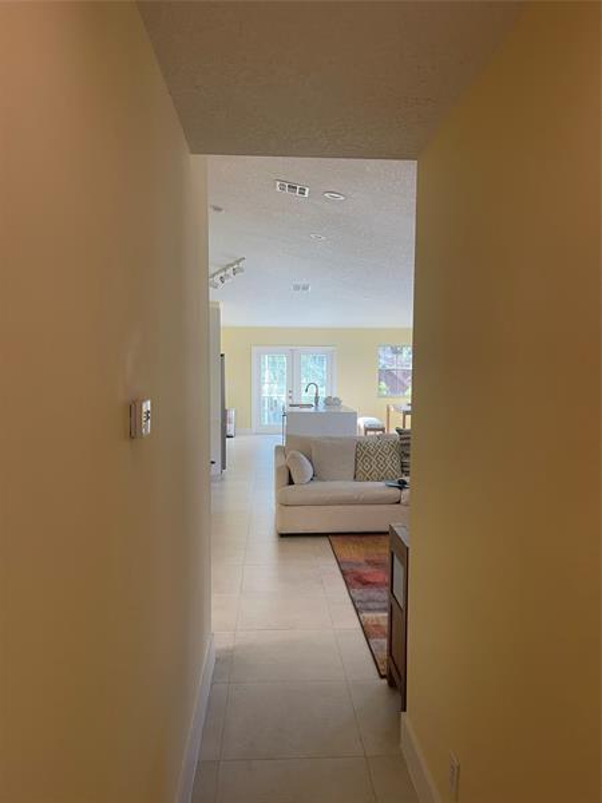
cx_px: 301
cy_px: 402
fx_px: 580
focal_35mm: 25
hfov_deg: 54.9
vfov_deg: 69.4
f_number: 1.6
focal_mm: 5.1
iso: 80
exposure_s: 1/60
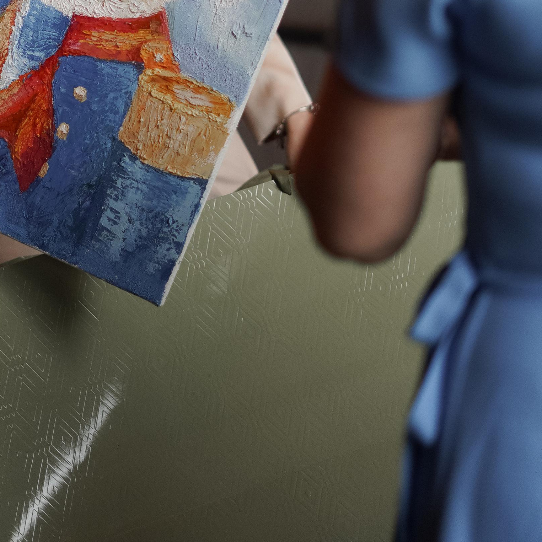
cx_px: 100
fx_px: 1895
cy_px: -82
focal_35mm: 107
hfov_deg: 16.1
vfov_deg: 15.7
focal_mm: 50
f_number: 1.8
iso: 1000
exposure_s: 1/1000
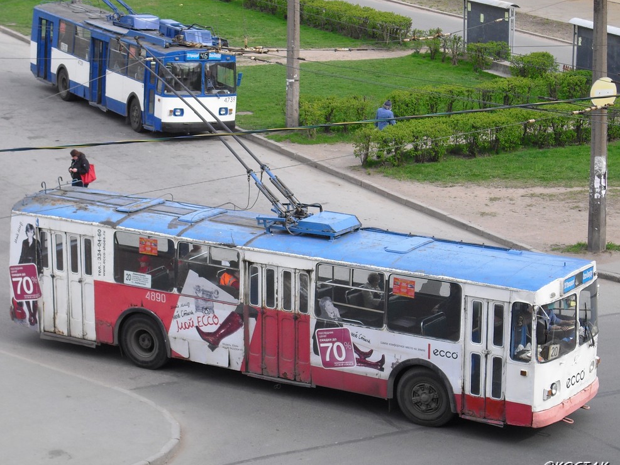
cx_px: 301
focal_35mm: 81
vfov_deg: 18.2
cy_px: 236
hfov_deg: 24.1
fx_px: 1451
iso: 64
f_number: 4.2
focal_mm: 12.8
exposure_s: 1/200
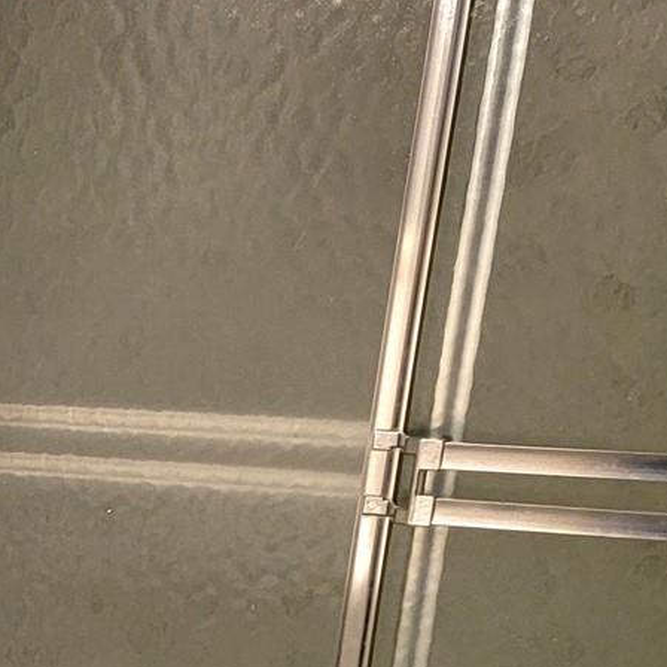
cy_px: 867
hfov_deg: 15.6
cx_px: -502
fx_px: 2115
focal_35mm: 97
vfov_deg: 16.9
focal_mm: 6.7
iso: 160
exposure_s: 1/120
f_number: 1.8
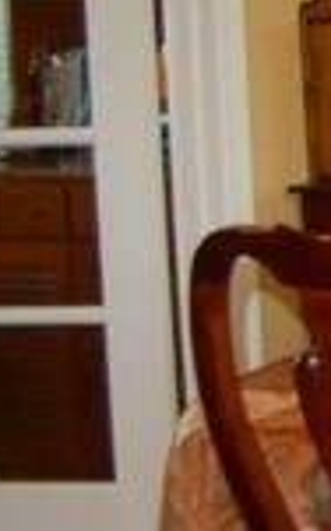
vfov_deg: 14.1
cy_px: 4
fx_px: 2113
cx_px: 1296
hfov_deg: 7.0
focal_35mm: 146
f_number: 3.5
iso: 400
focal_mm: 18
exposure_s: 1/60
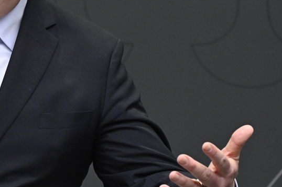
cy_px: 45
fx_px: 2771
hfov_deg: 5.8
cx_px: -29
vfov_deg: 3.9
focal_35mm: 354
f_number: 4
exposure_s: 1/400
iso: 2500
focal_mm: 140
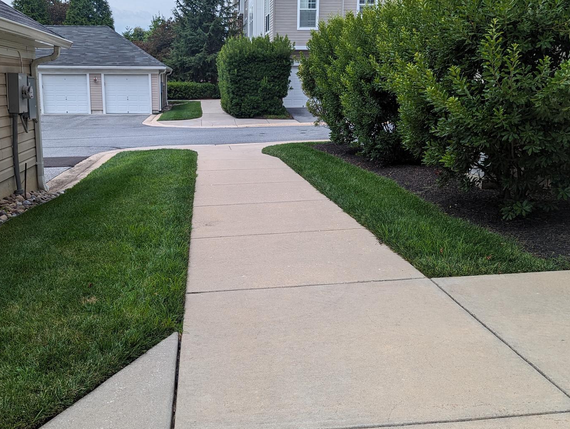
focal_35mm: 36
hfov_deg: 50.9
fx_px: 594
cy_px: 227
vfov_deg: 39.7
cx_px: 222
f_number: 1.85
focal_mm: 6.81
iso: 46
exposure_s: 1/1742
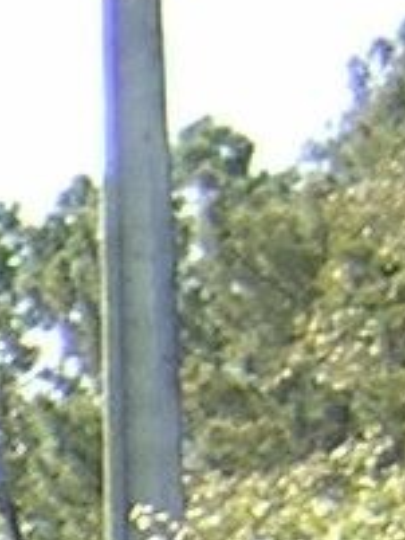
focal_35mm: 286
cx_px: -1682
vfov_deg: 6.6
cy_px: 1314
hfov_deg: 4.4
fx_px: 4457
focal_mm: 4.7
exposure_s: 1/223
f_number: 2.6
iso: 100
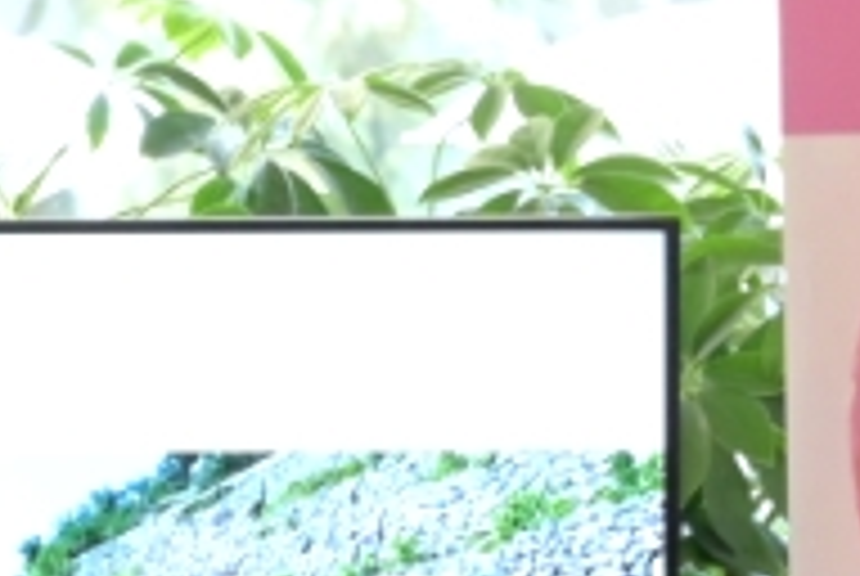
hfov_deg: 3.1
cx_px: -509
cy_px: 1508
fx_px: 15599
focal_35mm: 652
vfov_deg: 2.1
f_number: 8
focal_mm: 104
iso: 3200
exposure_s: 1/60
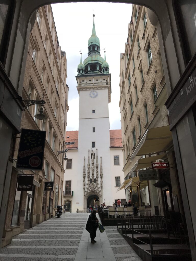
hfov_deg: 49.7
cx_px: 98
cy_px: 130
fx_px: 211
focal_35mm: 28
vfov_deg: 63.4
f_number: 1.8
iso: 20
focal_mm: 3.99
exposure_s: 1/772
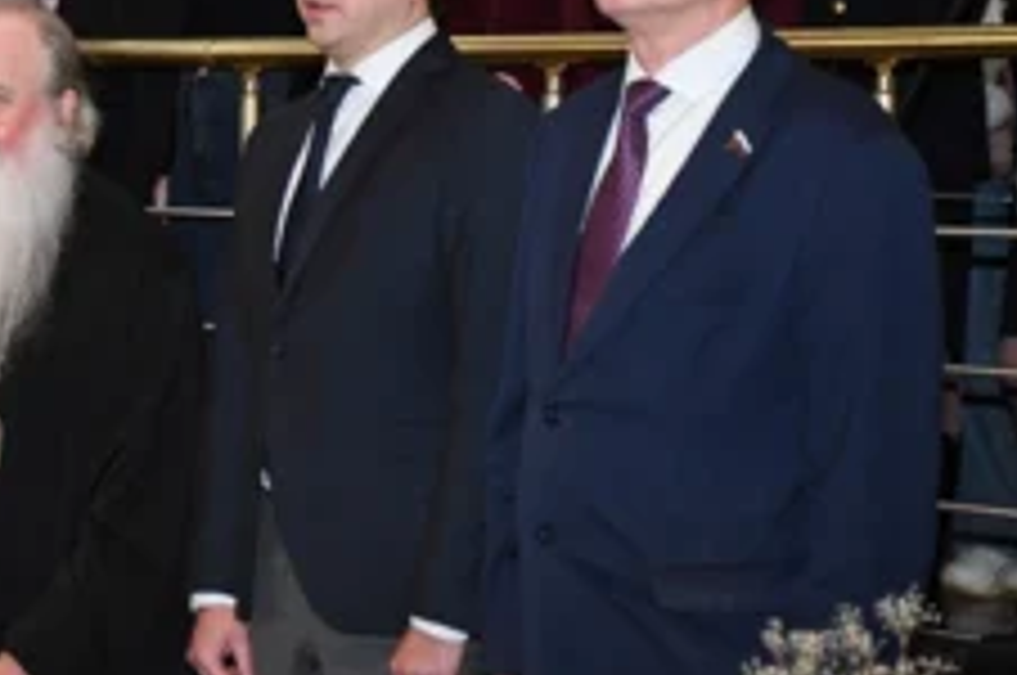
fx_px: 4203
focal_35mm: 149
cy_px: 187
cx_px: 126
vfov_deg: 9.2
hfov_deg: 13.7
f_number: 5
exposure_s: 1/80
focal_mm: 56
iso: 3200
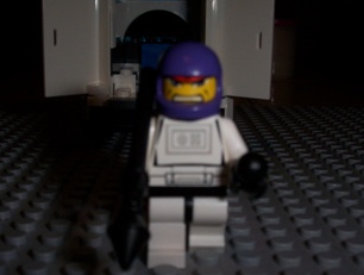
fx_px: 538
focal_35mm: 51
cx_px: 170
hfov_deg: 37.4
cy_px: 174
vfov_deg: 28.6
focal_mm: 6
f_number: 4.5
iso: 140
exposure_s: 1/120
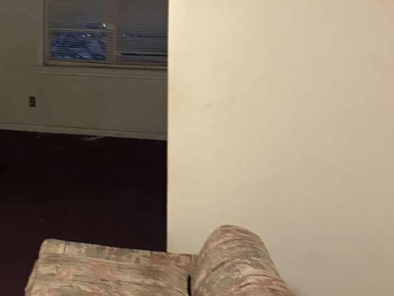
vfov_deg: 26.8
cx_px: -4
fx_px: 603
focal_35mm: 53
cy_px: 41
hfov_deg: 33.0
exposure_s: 1/40
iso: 400
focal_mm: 5.7
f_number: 1.5
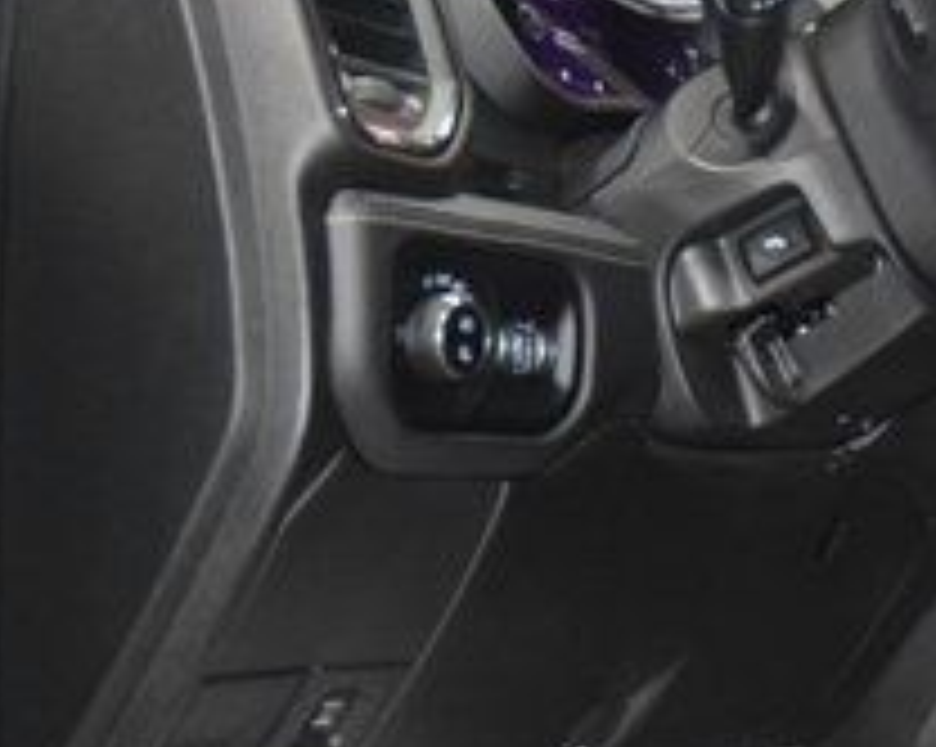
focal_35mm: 78
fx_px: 2159
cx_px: 976
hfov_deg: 23.3
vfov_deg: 19.4
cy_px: 614
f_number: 3.5
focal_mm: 18
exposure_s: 1/80
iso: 3200
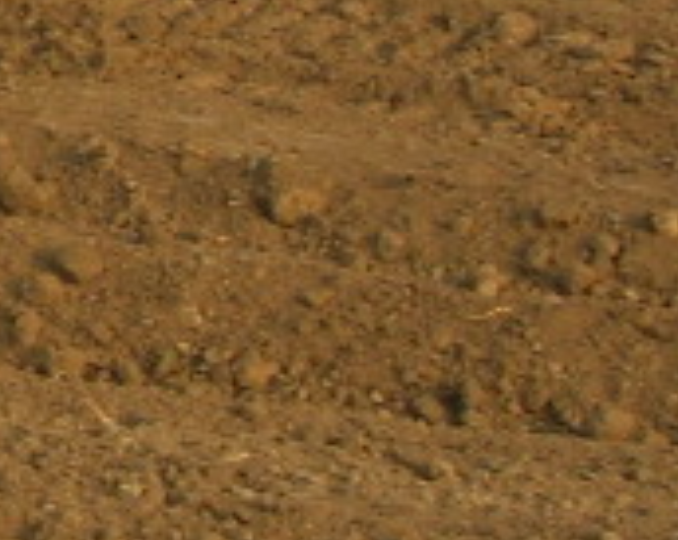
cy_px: -304
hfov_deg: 8.1
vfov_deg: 6.9
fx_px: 4427
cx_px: -895
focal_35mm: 221
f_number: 4.8
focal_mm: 7.8
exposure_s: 1/222
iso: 64
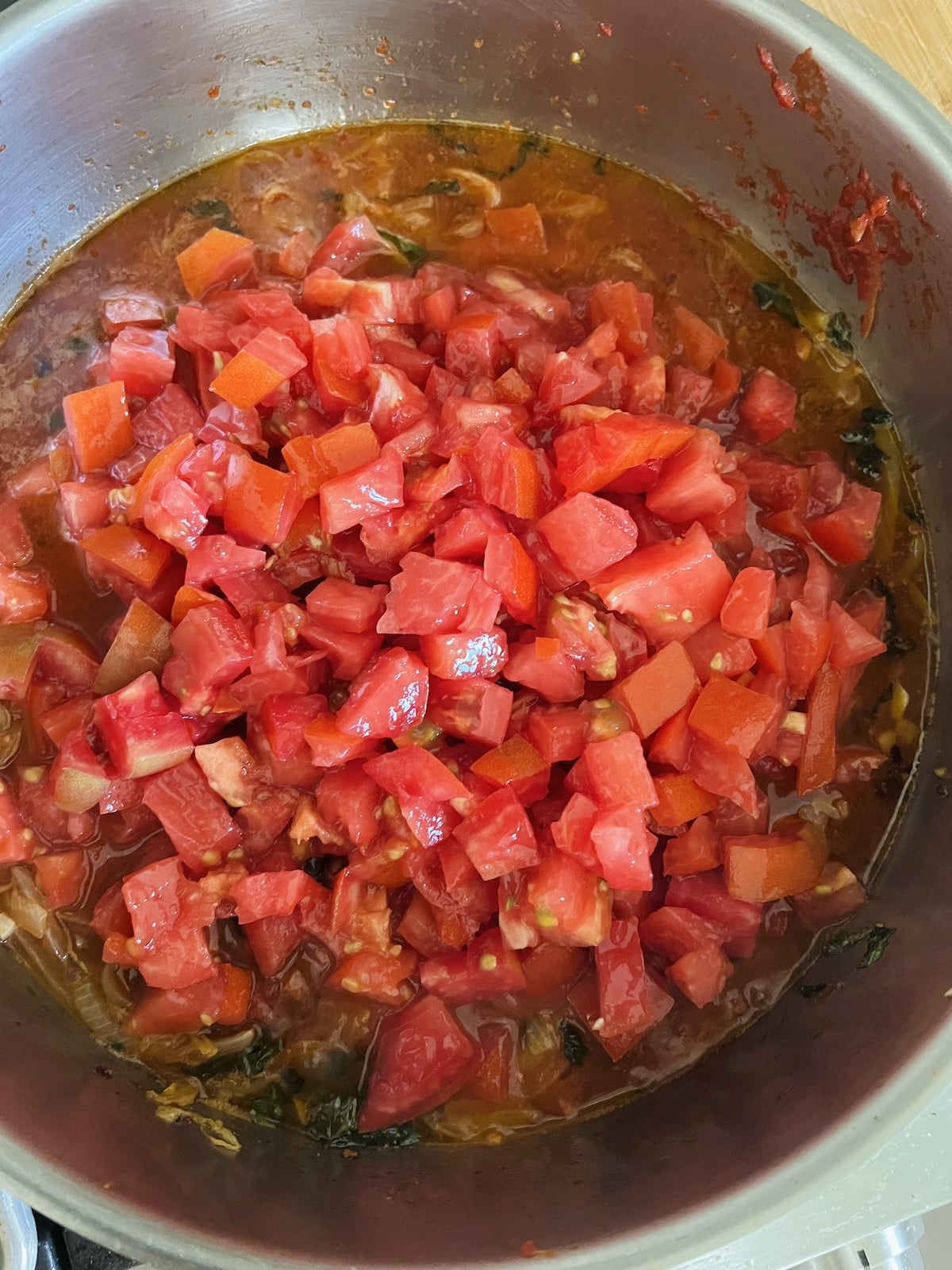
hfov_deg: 53.1
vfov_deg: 67.3
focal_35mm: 26
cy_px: 635
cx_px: 476
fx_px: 953
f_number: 1.5
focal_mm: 5.7
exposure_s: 1/37
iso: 640
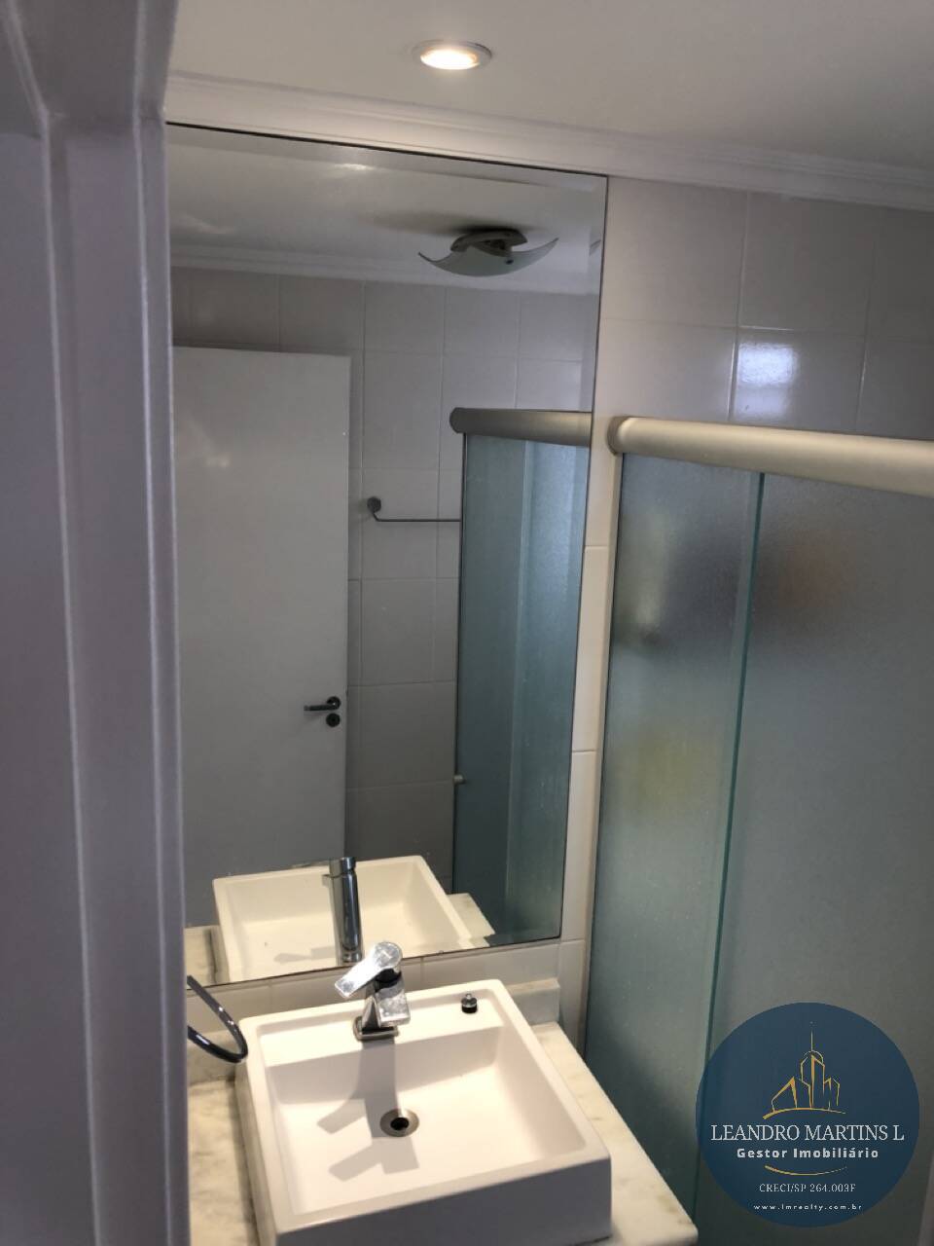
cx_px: 467
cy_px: 623
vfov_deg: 63.4
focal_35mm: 28
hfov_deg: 49.7
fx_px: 1007
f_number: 1.8
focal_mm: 3.99
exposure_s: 1/30
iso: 32
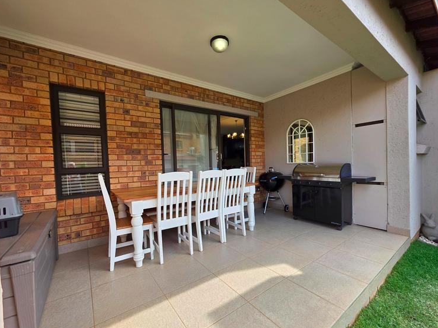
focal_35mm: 14
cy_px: 173
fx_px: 177
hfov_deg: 102.1
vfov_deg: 85.6
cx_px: 219
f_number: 1.9
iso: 40
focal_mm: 2.2
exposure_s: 1/298
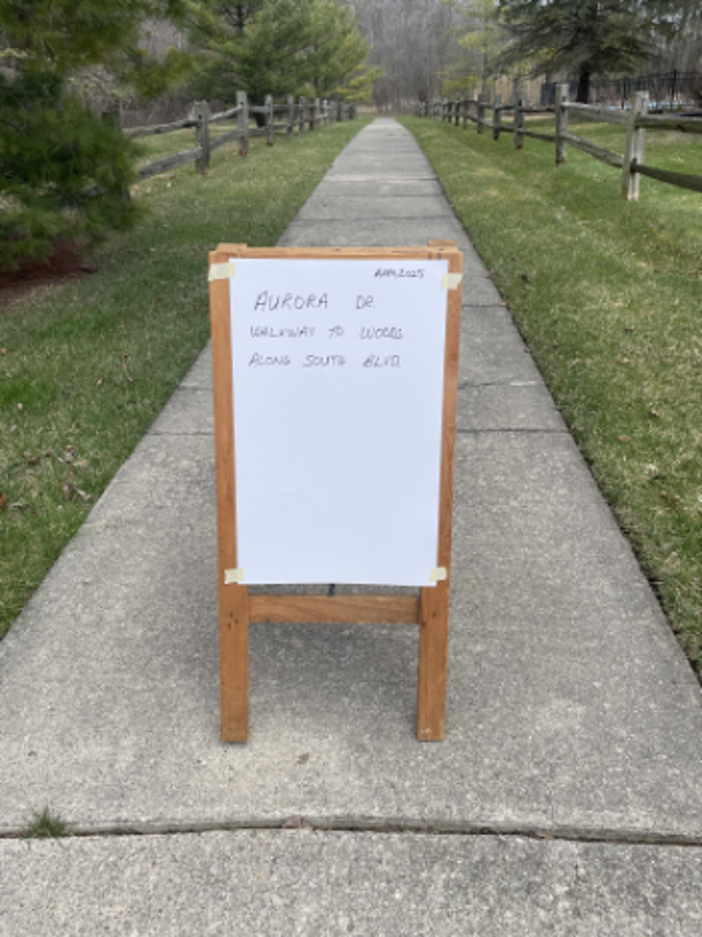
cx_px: 351
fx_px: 703
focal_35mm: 26
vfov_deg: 67.3
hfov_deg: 53.0
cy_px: 468
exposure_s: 1/1855
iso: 32
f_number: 1.6
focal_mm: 4.2
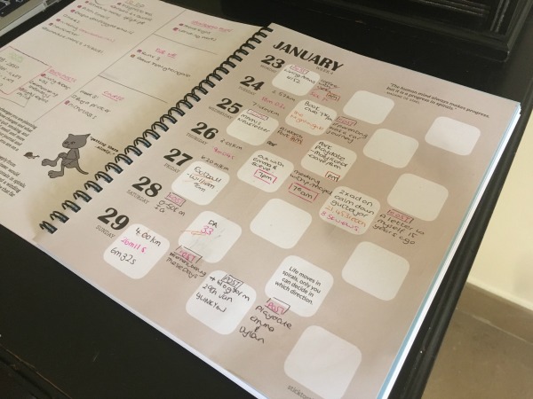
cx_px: 266
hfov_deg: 61.7
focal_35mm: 29
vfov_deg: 48.2
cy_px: 200
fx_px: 447
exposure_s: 1/33
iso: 200
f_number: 2.2
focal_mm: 4.15
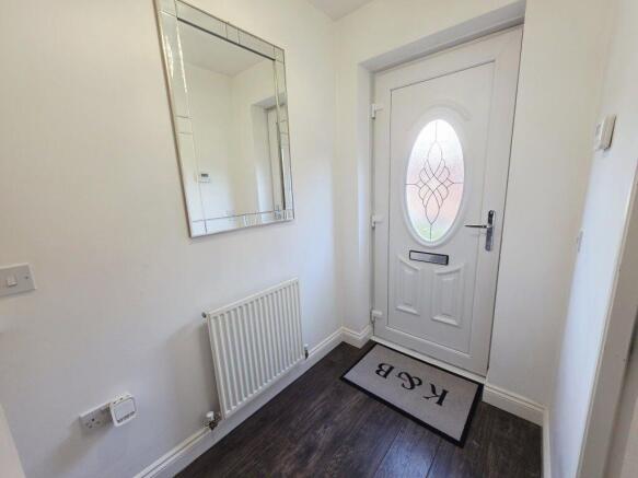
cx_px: 319
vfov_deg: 89.9
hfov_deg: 106.2
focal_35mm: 13
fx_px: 240
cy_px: 239
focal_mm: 2.2
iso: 125
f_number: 1.9
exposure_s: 1/100
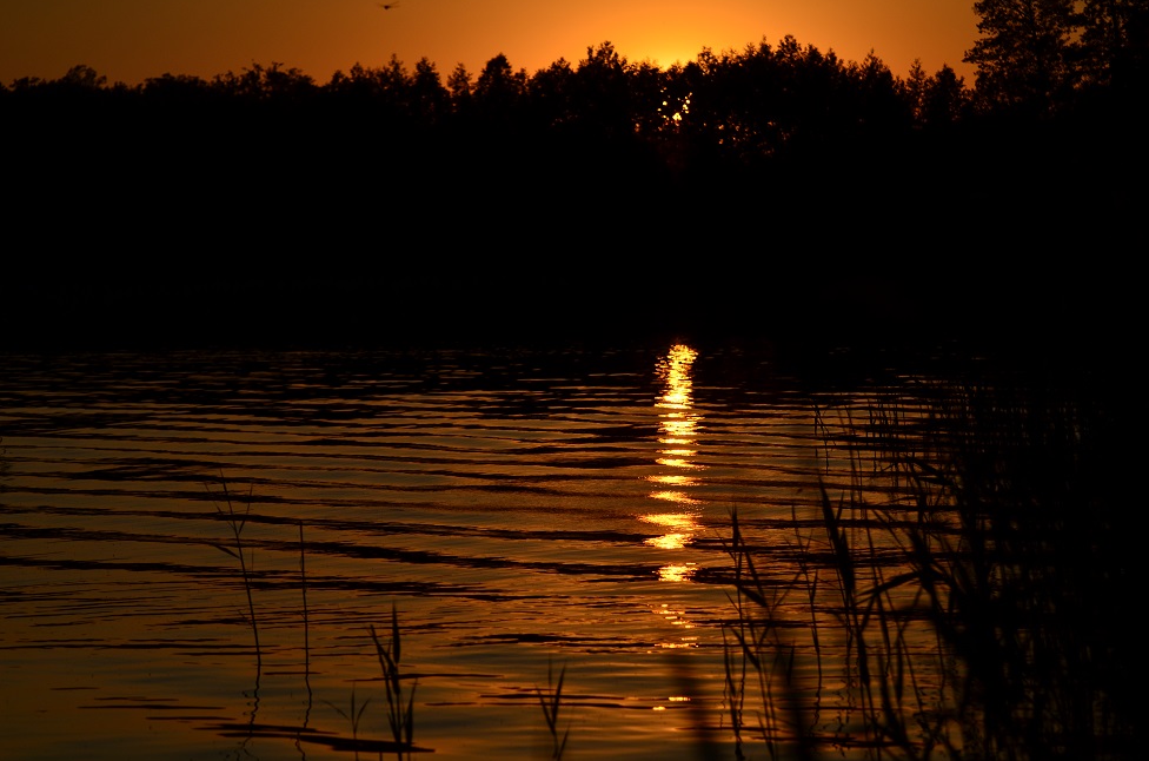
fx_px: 4012
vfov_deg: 10.8
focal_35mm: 126
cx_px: 570
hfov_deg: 16.3
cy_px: 373
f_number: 4.5
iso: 140
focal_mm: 82
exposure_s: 1/8000
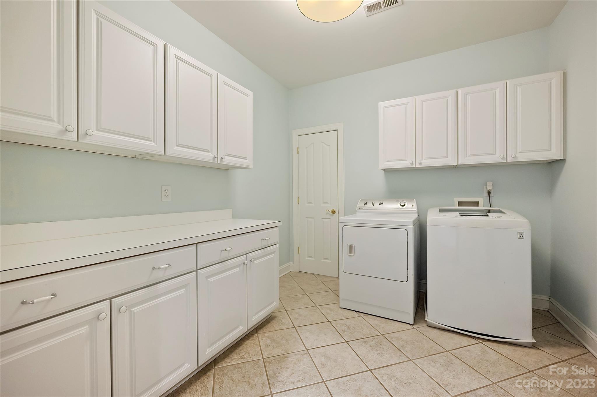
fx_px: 232
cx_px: 298
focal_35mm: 14
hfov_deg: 104.3
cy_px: 198
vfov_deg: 81.1
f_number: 3.5
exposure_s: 1/50
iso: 800
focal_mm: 14
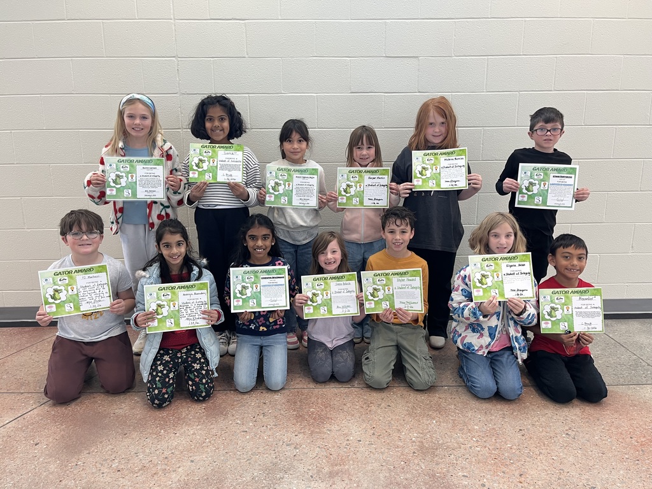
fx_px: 490
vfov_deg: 53.1
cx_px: 326
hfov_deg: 67.3
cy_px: 244
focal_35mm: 26
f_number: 1.6
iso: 80
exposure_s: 1/60
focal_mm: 5.1
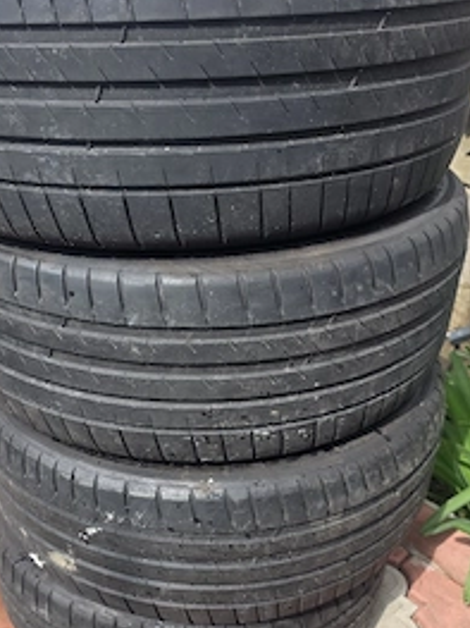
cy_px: 384
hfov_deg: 40.3
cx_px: 169
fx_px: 634
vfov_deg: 52.2
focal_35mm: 35
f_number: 1.7
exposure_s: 1/1667
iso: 80
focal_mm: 6.3
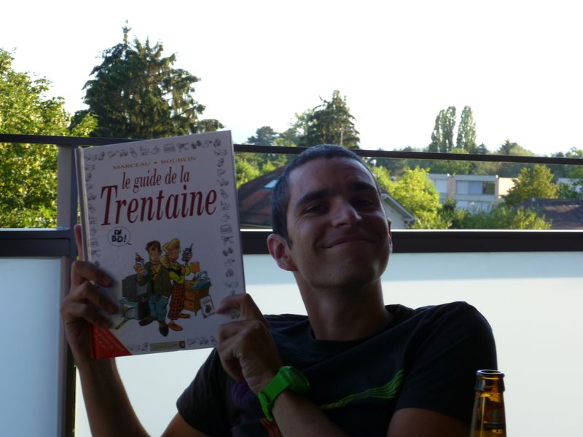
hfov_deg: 23.8
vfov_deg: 18.0
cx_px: 292
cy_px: 218
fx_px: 1381
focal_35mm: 82
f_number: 4.9
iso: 160
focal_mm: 14.7
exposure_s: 1/160
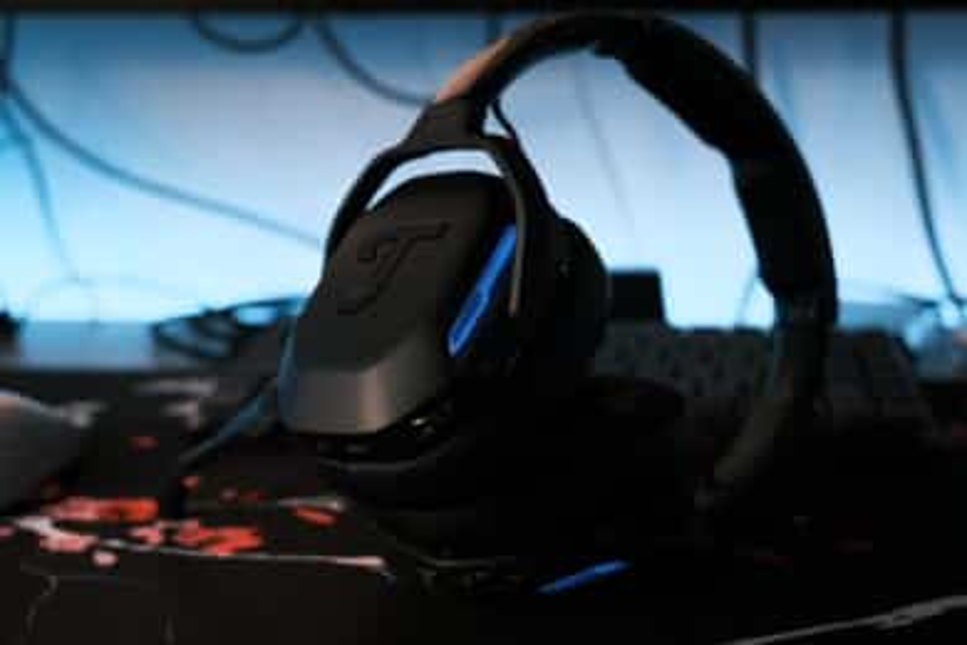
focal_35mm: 48
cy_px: 322
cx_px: 484
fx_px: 1289
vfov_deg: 28.1
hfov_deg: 41.1
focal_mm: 32.3
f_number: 3.8
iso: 1250
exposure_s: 1/100
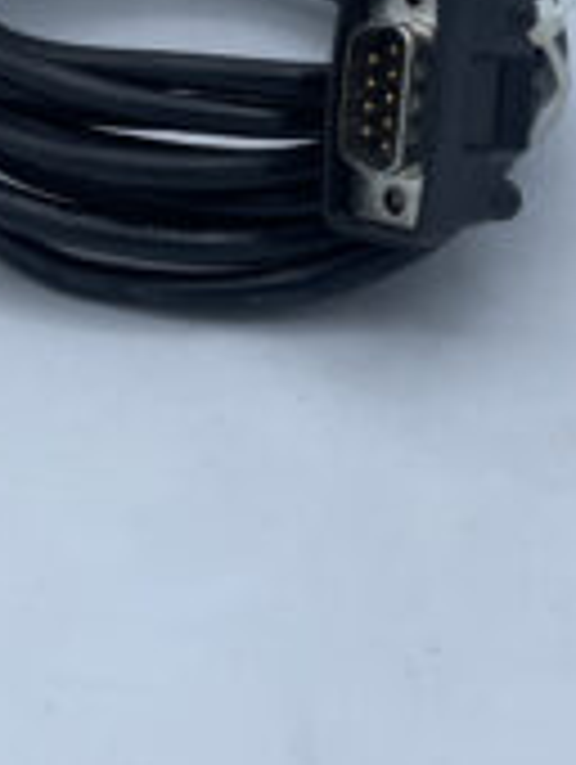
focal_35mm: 61
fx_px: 1350
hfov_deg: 24.0
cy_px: -36
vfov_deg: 29.2
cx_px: 216
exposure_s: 1/1825
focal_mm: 4.2
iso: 32
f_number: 1.6
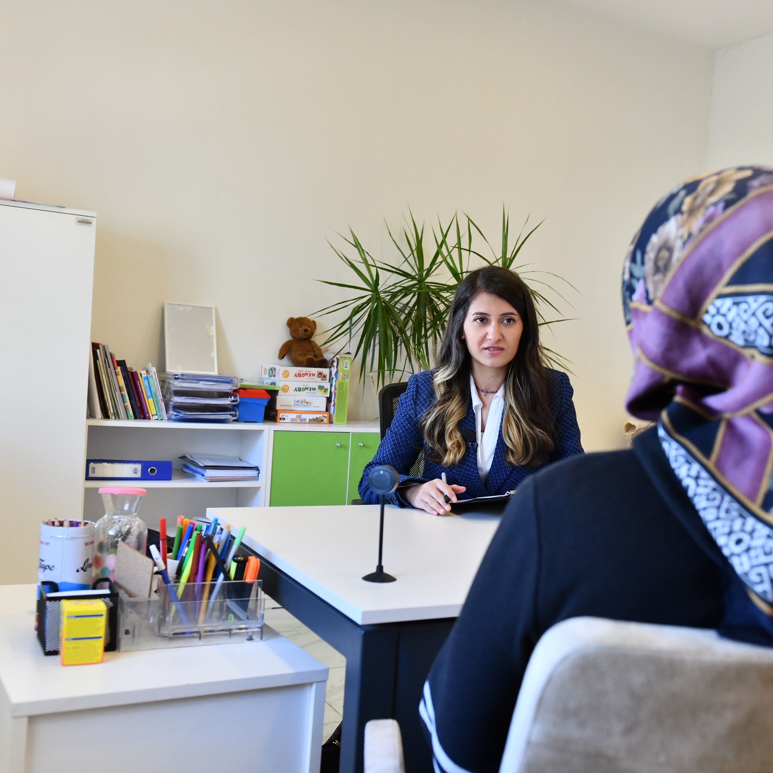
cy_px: 391
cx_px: 495
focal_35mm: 38
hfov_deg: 43.4
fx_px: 960
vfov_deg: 43.9
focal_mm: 29
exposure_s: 1/250
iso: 1250
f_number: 4.5
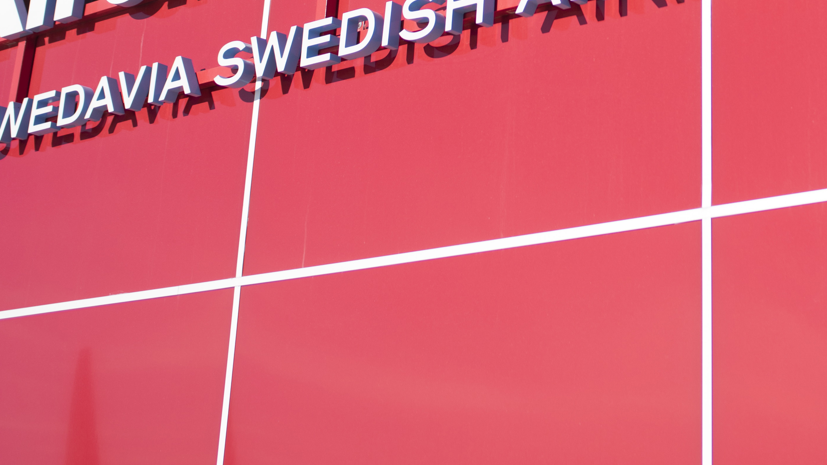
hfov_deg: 27.5
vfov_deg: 15.3
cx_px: 702
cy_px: -141
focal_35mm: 75
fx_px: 1645
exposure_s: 1/1250
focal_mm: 28
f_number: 11
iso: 125
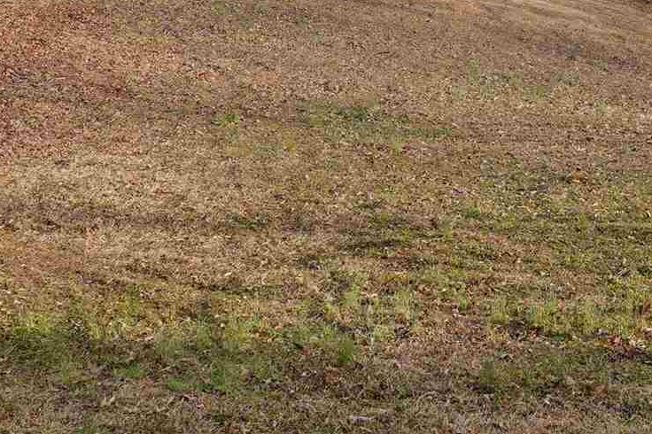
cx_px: 565
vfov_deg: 18.5
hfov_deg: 27.6
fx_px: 1285
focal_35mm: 71
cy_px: -42
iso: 100
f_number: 5.6
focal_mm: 17
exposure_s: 1/100
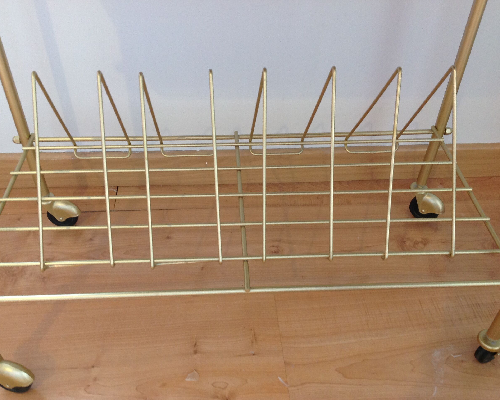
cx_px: 235
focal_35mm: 37
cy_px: 202
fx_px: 548
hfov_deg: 49.1
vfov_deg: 40.1
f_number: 2.4
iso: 125
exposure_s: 1/15
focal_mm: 4.28
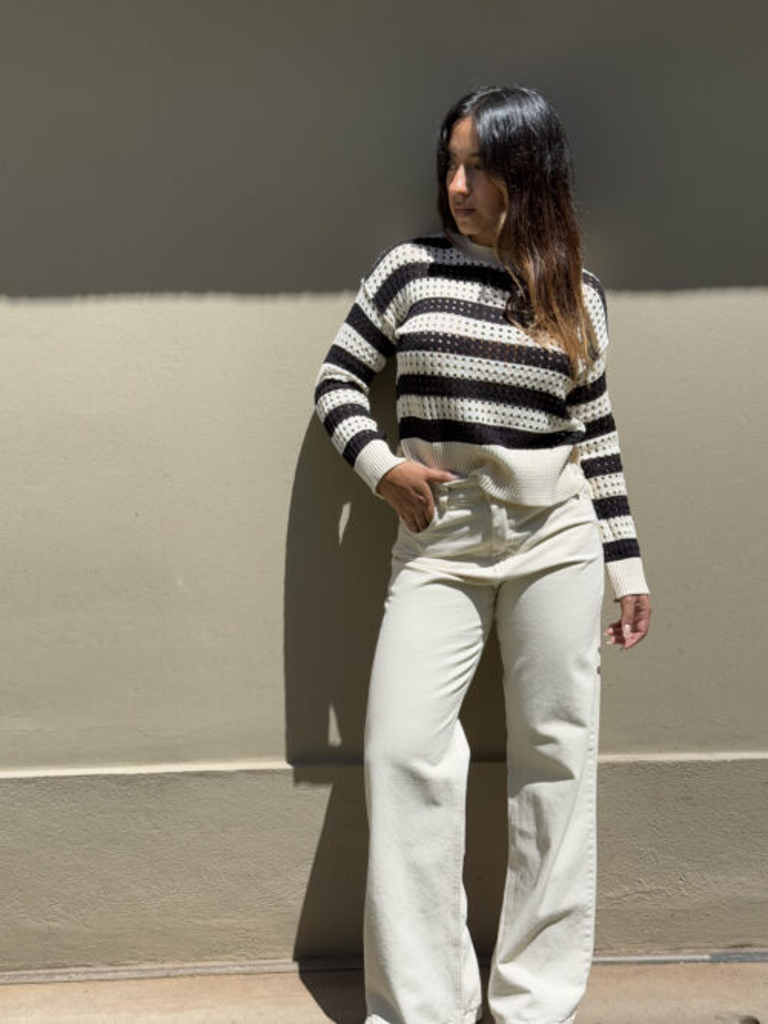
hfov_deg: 30.3
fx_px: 1420
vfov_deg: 39.7
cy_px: 512
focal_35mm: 48
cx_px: 384
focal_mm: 6.76
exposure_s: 1/4329
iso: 80
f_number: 1.78
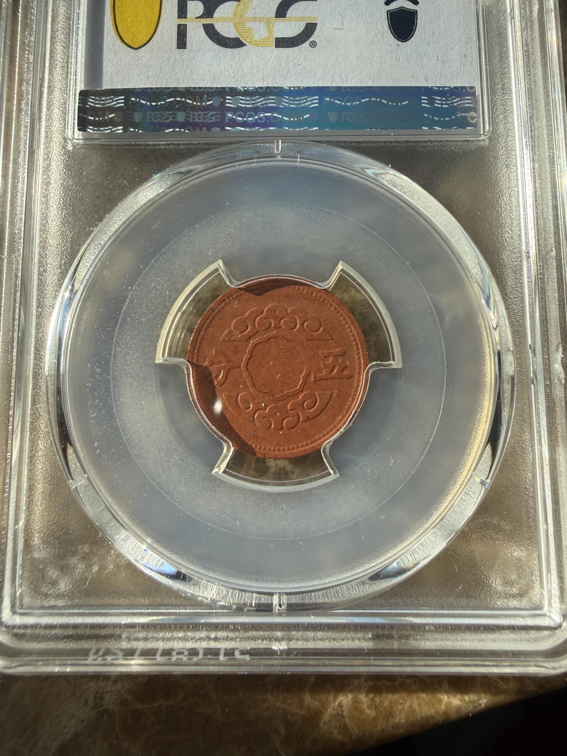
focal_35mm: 24
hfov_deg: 56.8
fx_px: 524
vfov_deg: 71.6
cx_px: 284
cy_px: 378
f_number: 2.2
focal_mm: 2.22
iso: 40
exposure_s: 1/735
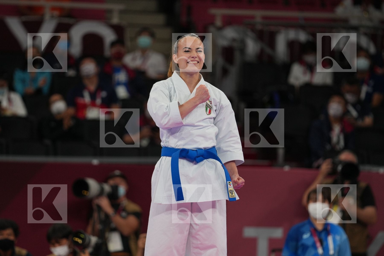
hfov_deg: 6.9
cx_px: 192
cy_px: 128
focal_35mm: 300
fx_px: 3200
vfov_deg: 4.6
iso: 500
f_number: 2.8
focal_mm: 200
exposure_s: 1/1000
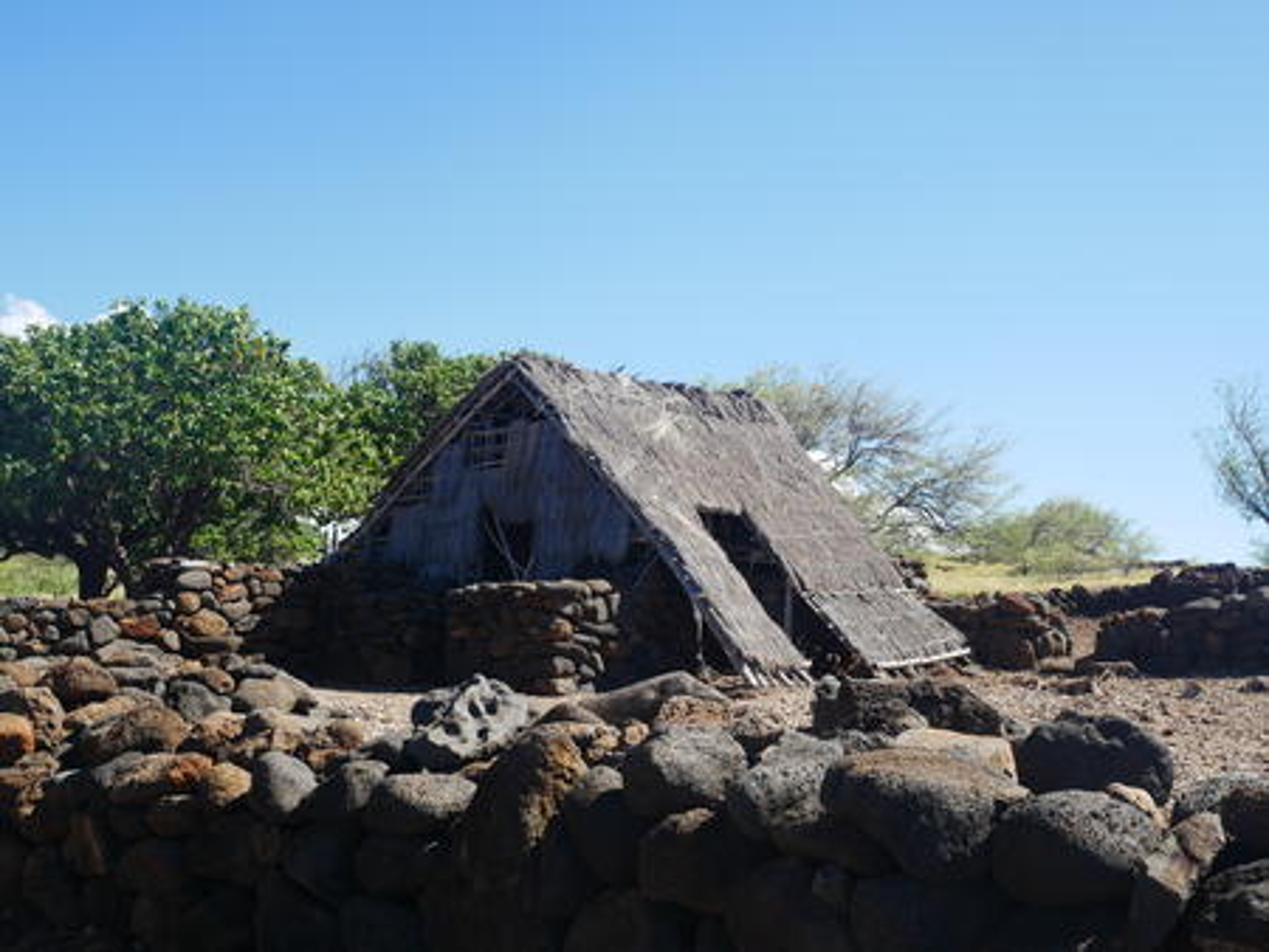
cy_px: 476
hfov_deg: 51.3
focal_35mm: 36
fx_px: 1320
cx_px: 634
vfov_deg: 39.7
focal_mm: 18
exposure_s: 1/400
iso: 200
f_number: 5.6
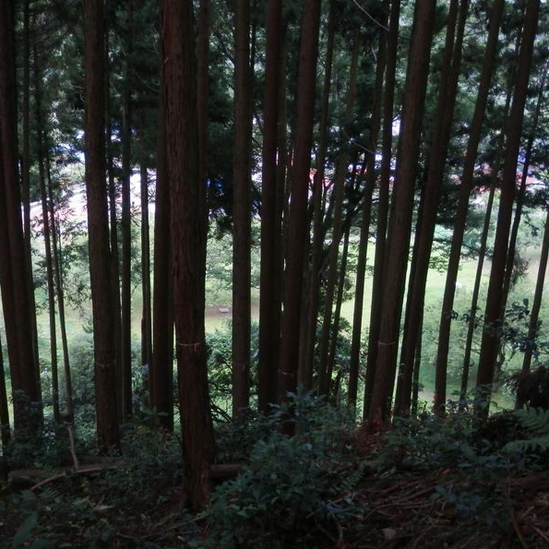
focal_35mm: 44
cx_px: 233
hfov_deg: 38.3
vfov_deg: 38.3
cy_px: 275
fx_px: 790
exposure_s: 1/50
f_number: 3.6
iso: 200
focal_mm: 6.6
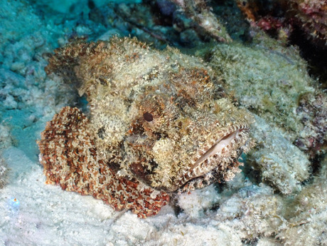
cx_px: 164
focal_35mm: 94
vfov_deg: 15.7
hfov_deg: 20.9
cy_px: 123
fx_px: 888
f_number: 18
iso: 400
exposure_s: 1/125
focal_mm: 16.79
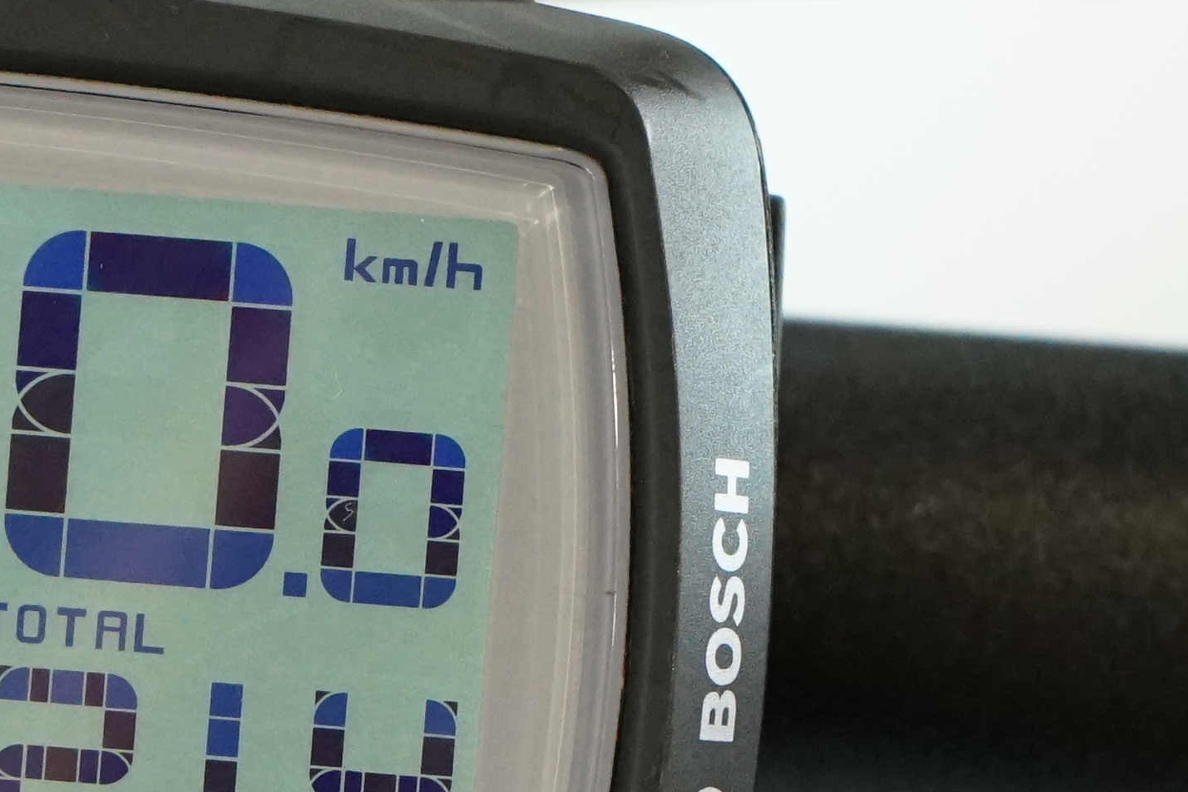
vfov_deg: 6.3
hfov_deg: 9.4
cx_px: 112
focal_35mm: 219
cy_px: 624
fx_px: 7226
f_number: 6.3
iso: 2500
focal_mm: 52
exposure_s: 1/200
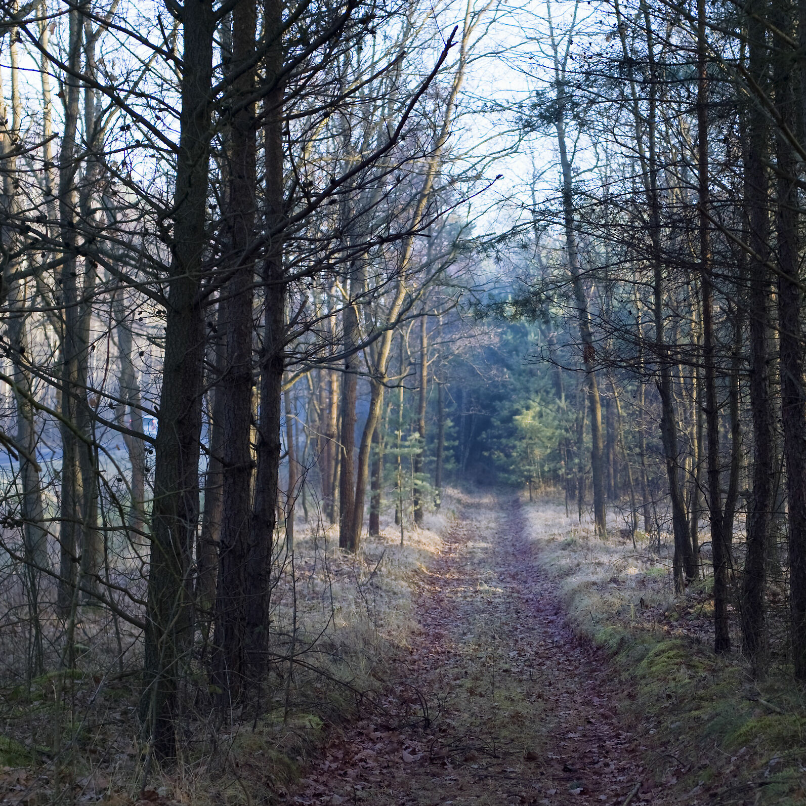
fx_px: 1686
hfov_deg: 26.8
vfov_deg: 26.9
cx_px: 522
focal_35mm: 64
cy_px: 403
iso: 200
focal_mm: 50
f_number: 4
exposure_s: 1/320
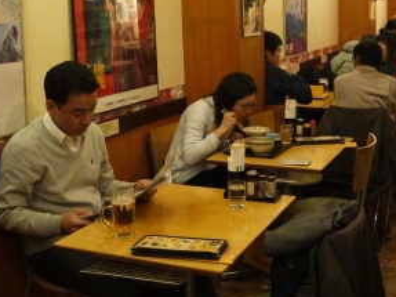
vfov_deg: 28.6
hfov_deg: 38.1
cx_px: 224
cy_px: 72
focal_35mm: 50
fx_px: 572
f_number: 4
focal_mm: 16
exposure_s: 1/30
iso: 1600
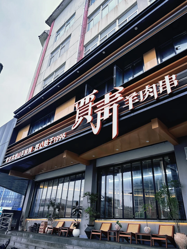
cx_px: 94
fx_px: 173
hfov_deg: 56.8
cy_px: 124
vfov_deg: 71.6
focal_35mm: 24
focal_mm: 6.86
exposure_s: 1/183
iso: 64
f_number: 1.78
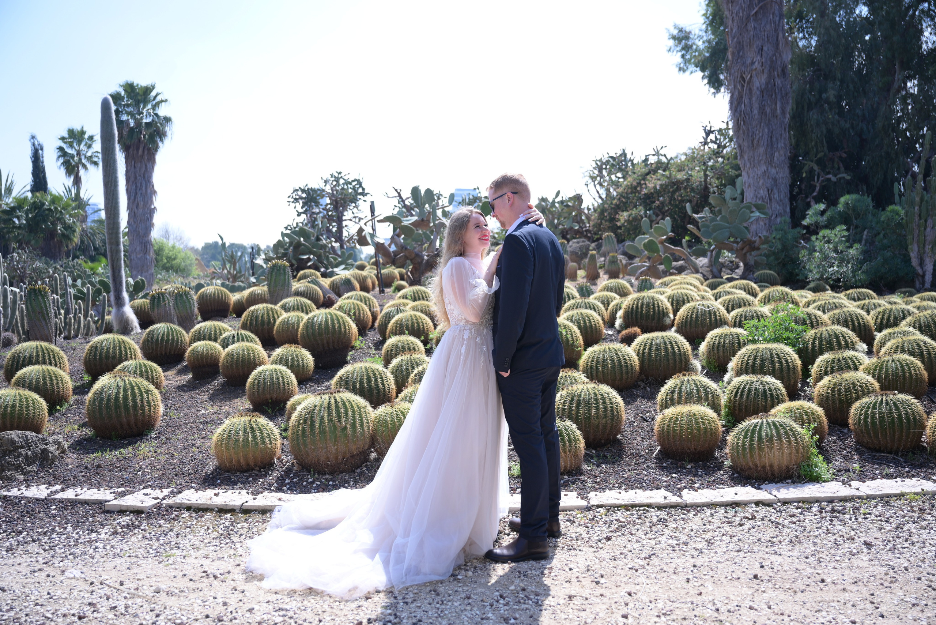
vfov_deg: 40.6
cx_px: 468
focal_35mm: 32
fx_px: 845
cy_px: 312
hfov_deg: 57.9
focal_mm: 32.5
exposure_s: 1/800
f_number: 3.2
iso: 100
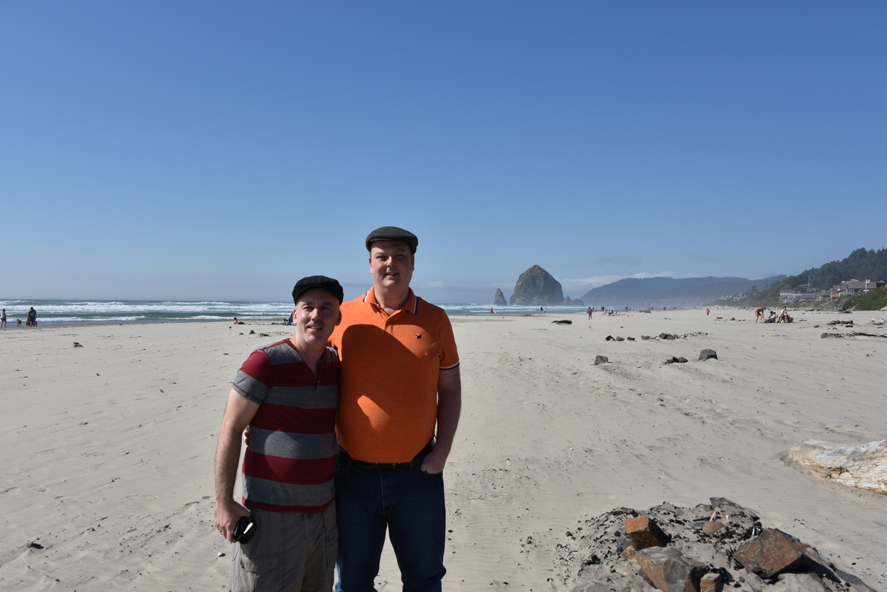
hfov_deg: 65.5
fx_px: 690
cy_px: 296
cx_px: 444
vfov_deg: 46.4
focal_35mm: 28
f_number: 10
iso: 100
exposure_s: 1/400
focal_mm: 28
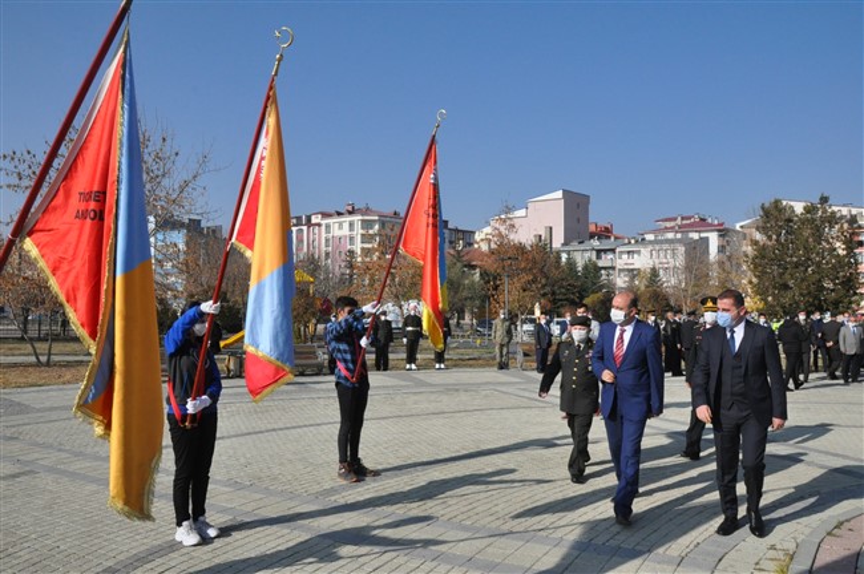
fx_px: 647
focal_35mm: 27
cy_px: 287
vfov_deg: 47.8
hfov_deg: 67.4
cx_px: 432
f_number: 16
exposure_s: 1/1000
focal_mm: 18
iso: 1600
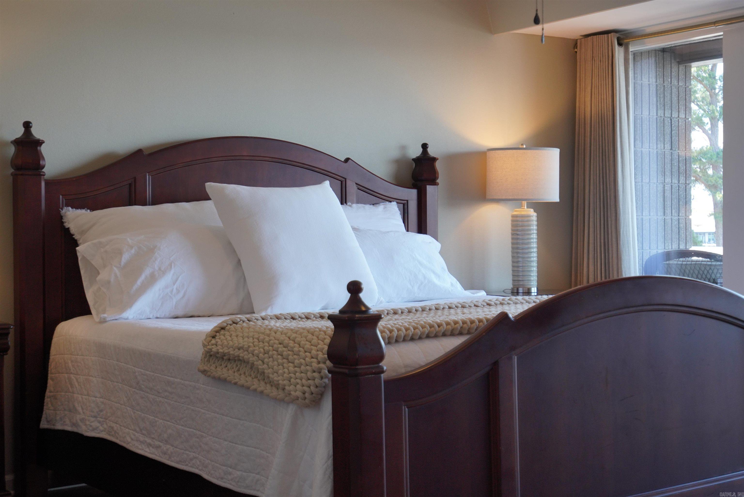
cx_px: 372
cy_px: 248
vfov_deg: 26.0
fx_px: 1075
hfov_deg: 38.2
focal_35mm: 52
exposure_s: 1/125
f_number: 4
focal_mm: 35
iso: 400
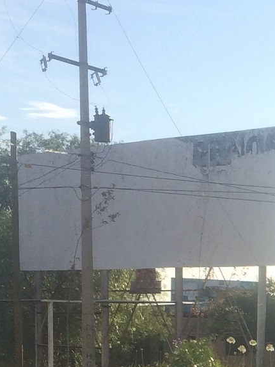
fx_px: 1260
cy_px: 461
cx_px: 511
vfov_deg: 15.8
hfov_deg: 11.5
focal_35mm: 119
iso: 32
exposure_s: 1/1466
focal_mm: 4.15
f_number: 2.2
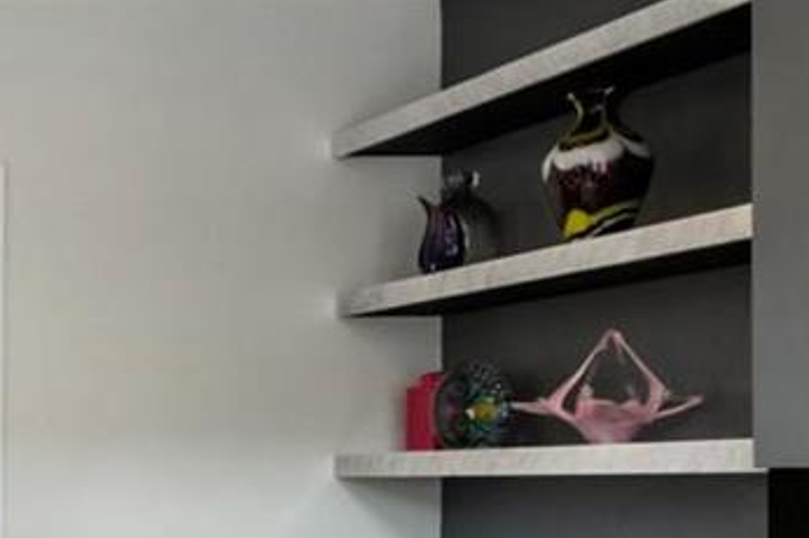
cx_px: -510
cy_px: 552
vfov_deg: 17.9
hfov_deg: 21.4
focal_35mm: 74
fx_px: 1661
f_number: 10
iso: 400
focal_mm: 8
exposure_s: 1/2
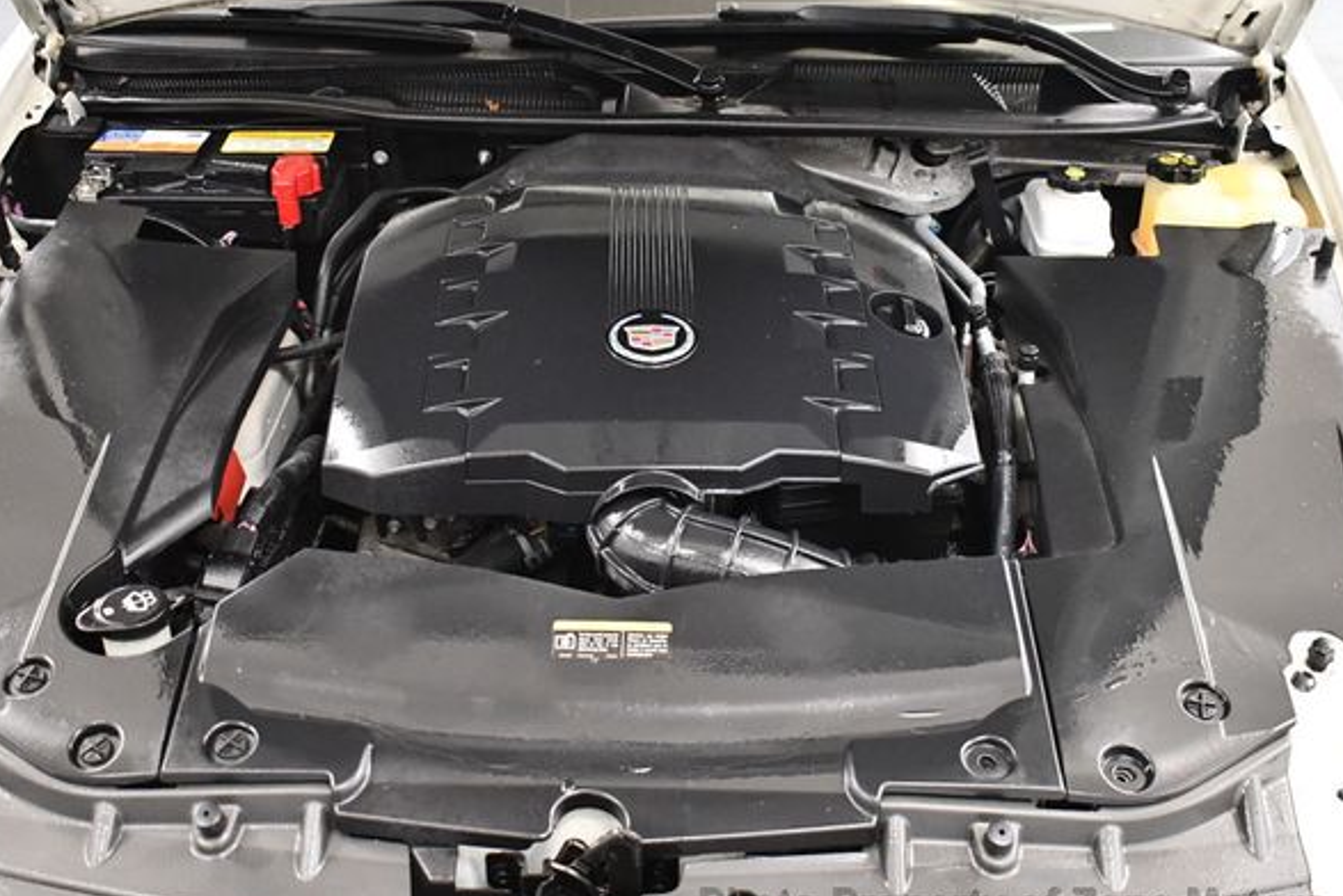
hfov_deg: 41.1
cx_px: 673
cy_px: 462
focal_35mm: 48
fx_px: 1791
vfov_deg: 28.1
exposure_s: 1/100
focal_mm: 22
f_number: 3.8
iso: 3200
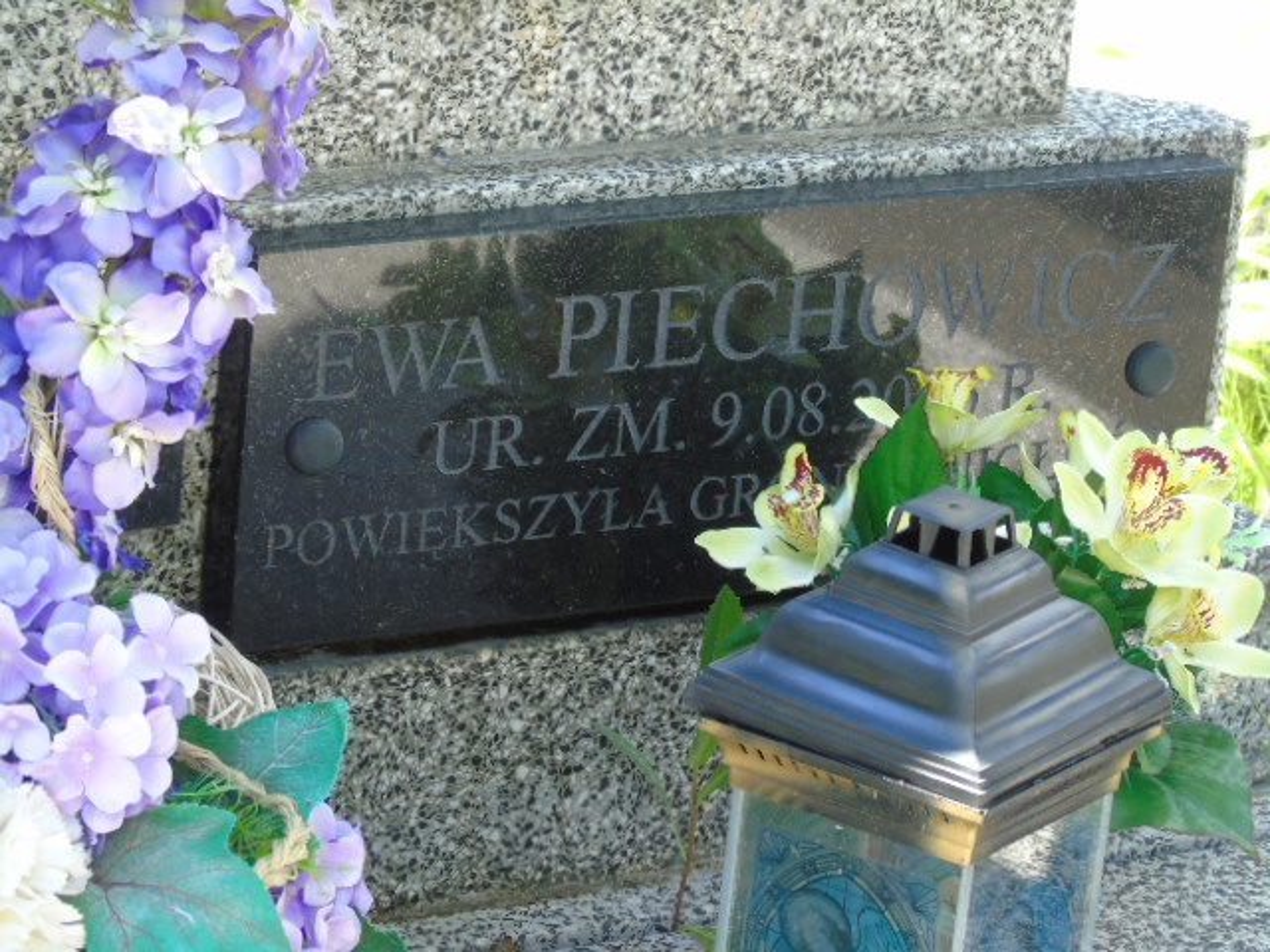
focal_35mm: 162
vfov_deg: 9.2
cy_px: 476
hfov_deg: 12.2
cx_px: 635
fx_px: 5943
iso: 250
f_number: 4.9
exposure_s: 1/125
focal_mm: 29
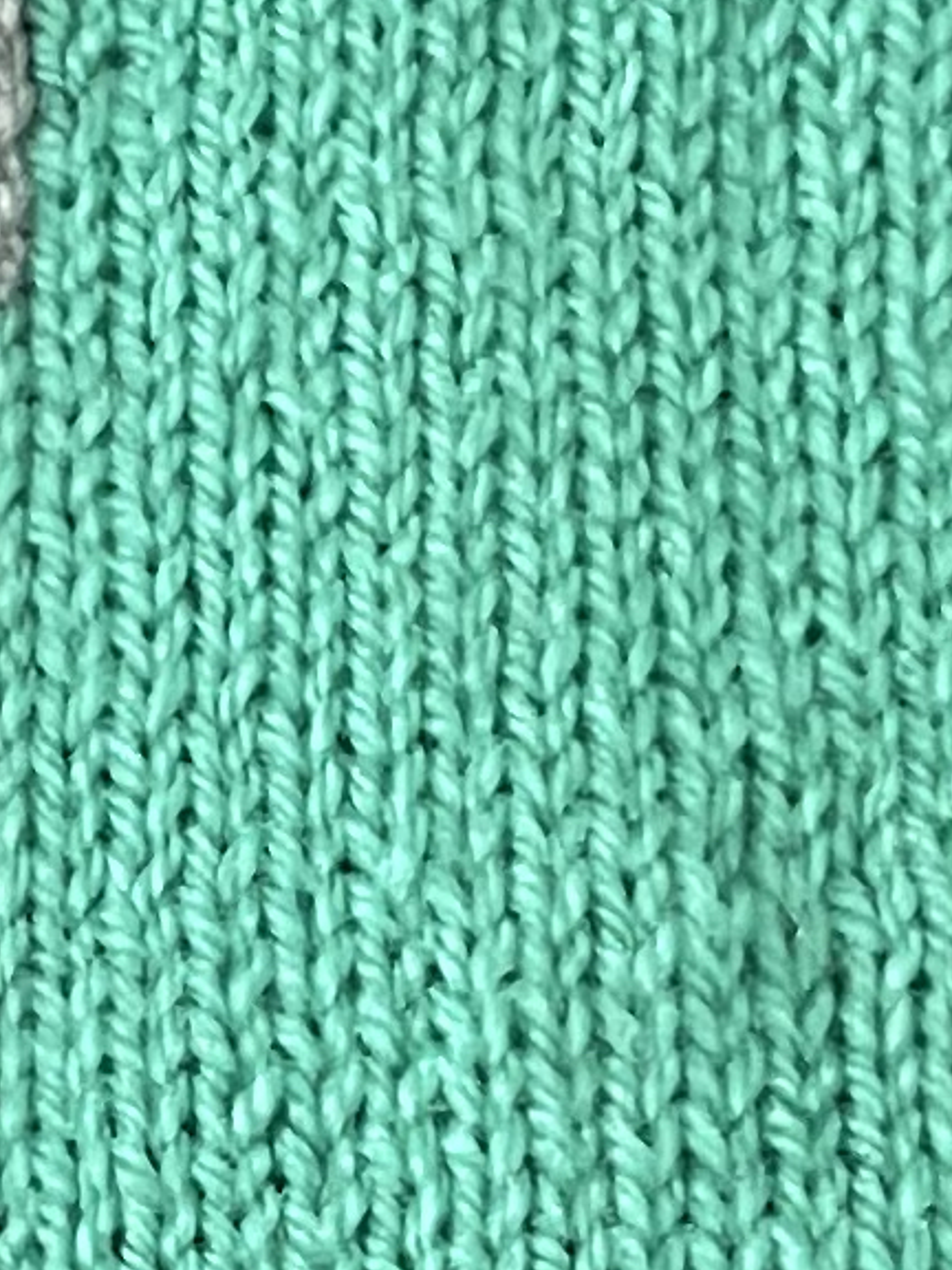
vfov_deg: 10.4
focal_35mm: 182
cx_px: -1776
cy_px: 2015
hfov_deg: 7.3
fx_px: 6674
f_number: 1.6
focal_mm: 4.2
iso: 500
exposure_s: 1/60
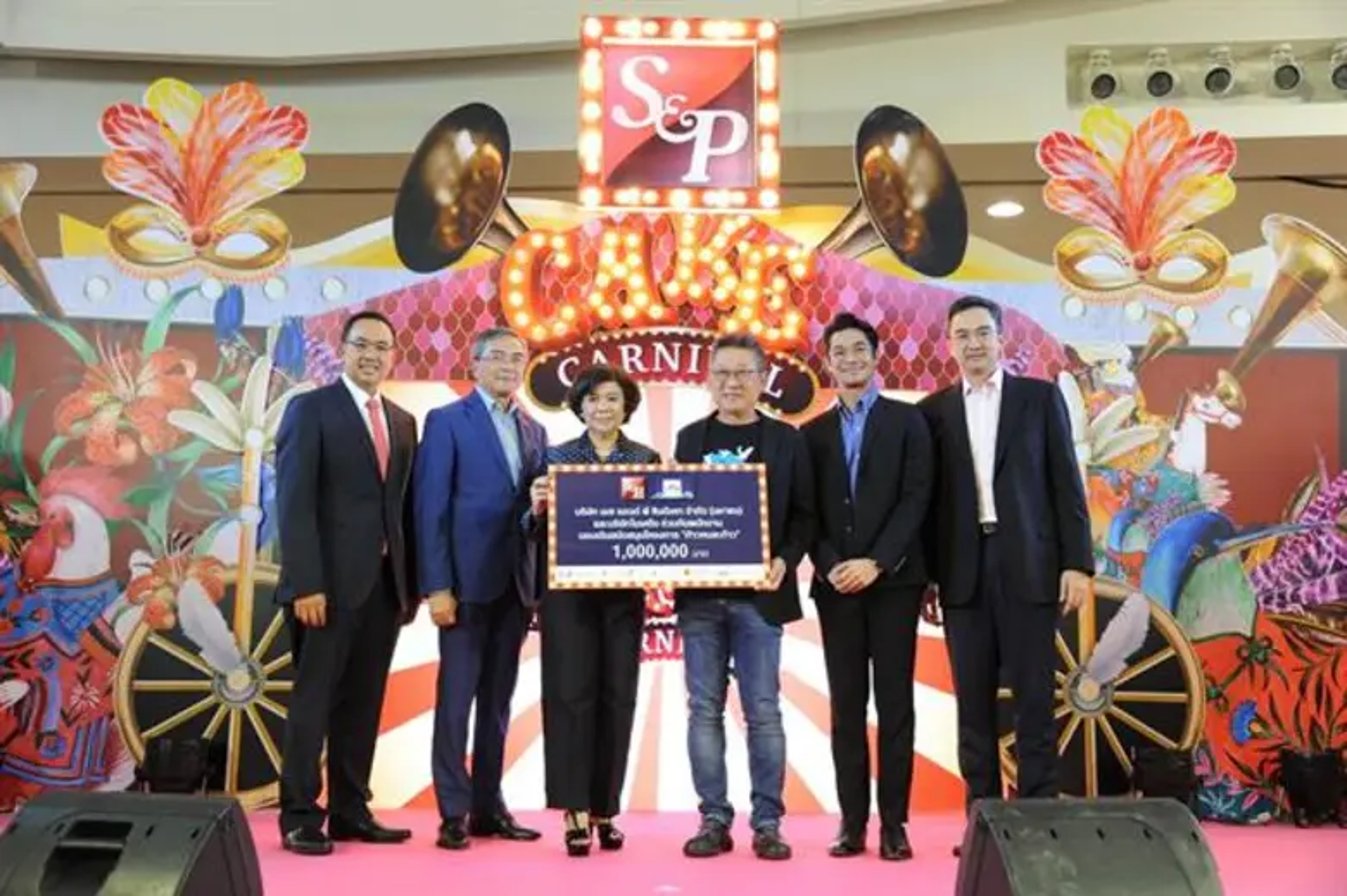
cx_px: 674
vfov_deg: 37.8
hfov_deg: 54.5
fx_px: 1309
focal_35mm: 35
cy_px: 448
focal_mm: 35
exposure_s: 1/100
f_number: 4.5
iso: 2000
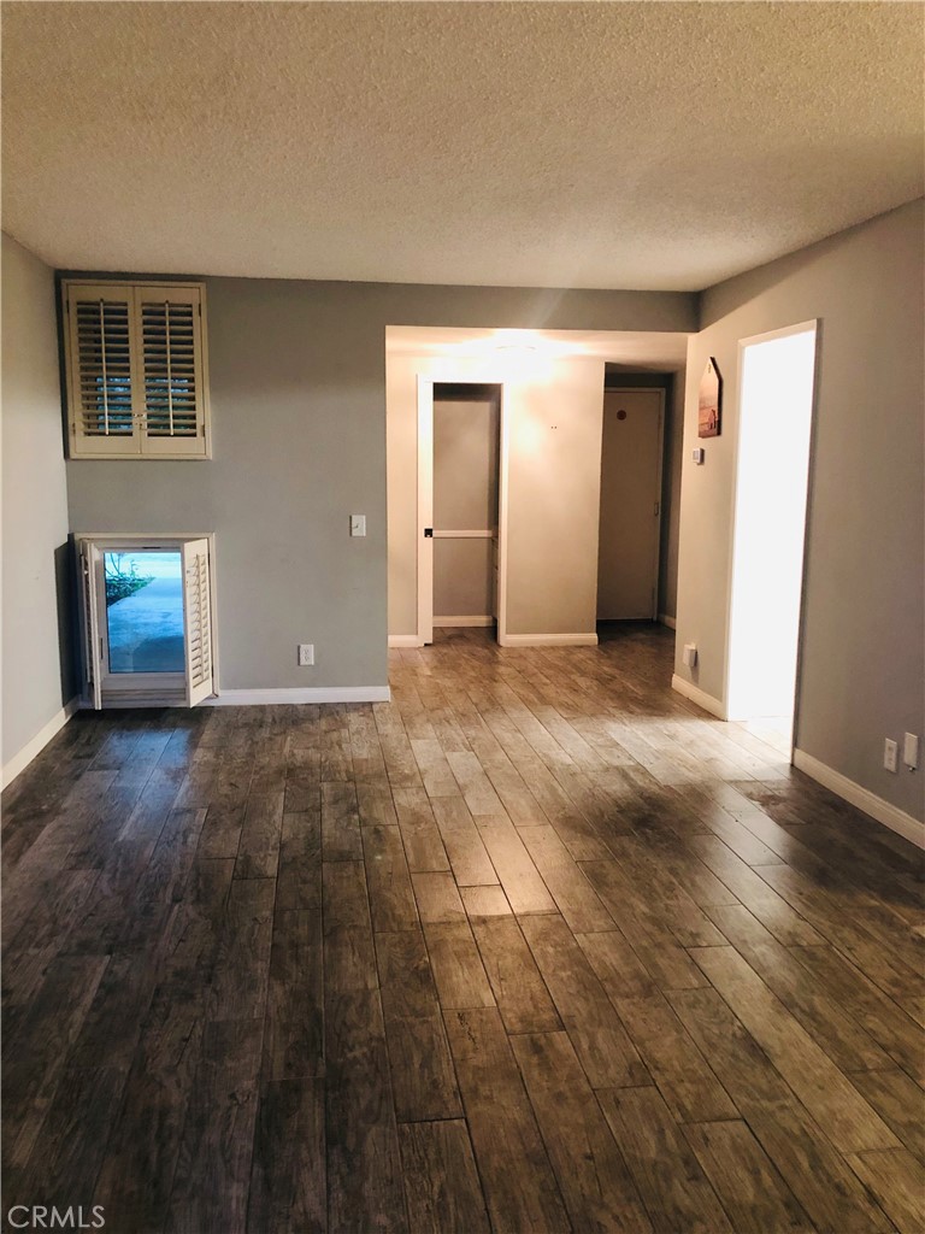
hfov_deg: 49.7
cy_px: 617
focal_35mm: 28
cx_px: 462
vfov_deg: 63.4
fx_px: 998
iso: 100
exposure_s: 1/6
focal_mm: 4
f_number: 1.8
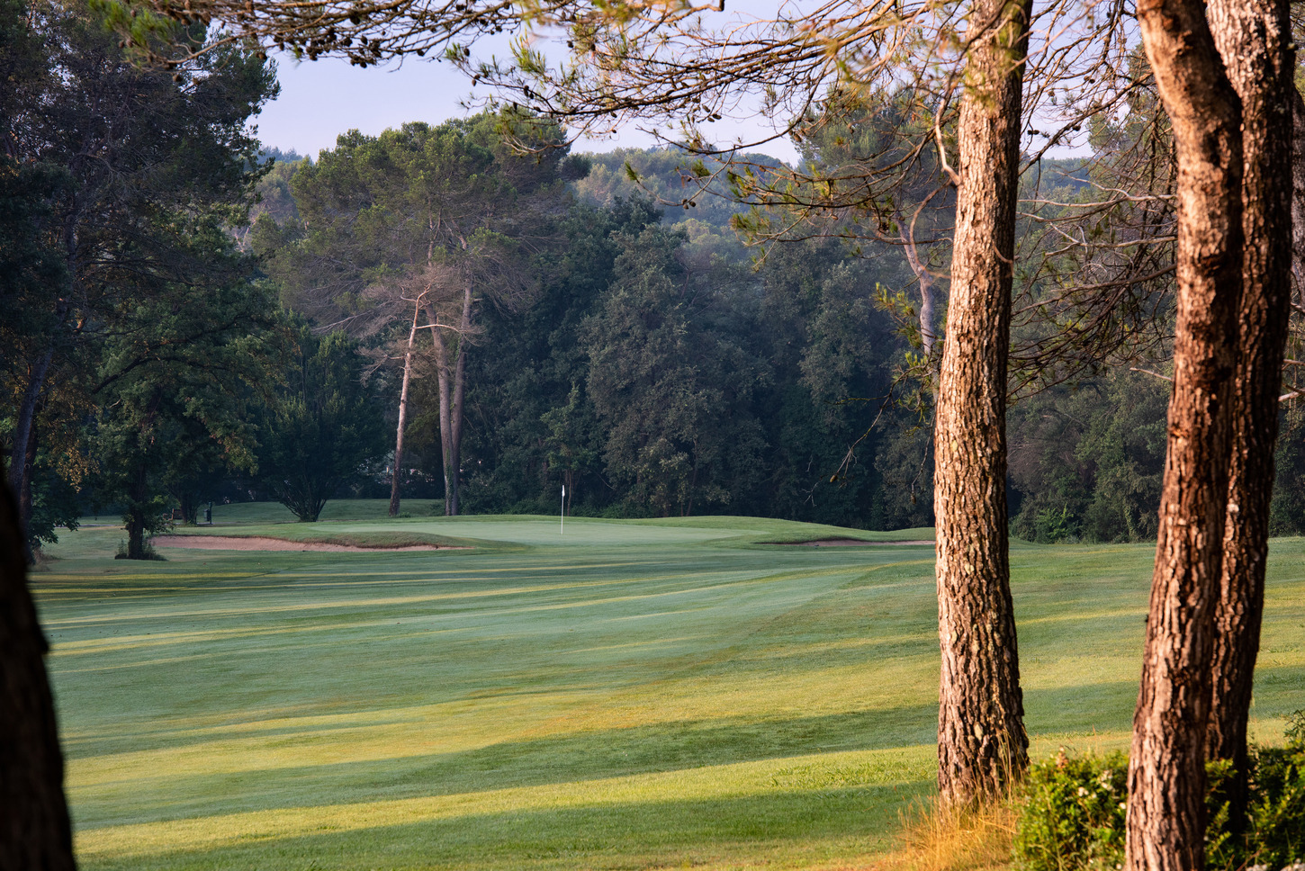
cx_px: 652
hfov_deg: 12.8
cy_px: 436
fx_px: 5802
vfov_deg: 8.6
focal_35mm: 160
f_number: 9
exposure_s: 1/125
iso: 400
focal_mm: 160
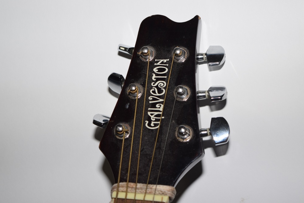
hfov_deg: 24.6
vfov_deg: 16.6
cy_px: 102
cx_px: 152
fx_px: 697
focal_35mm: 82
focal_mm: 55
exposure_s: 1/60
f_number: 5.6
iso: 200
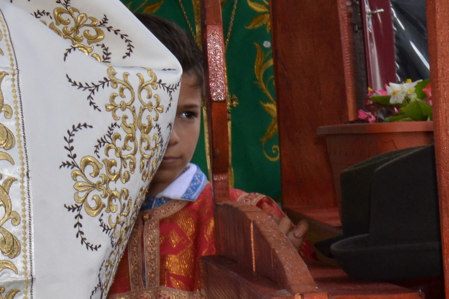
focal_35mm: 164
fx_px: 2045
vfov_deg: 8.2
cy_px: -117
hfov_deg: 12.1
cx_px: -156
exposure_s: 1/200
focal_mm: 34
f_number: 13
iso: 400
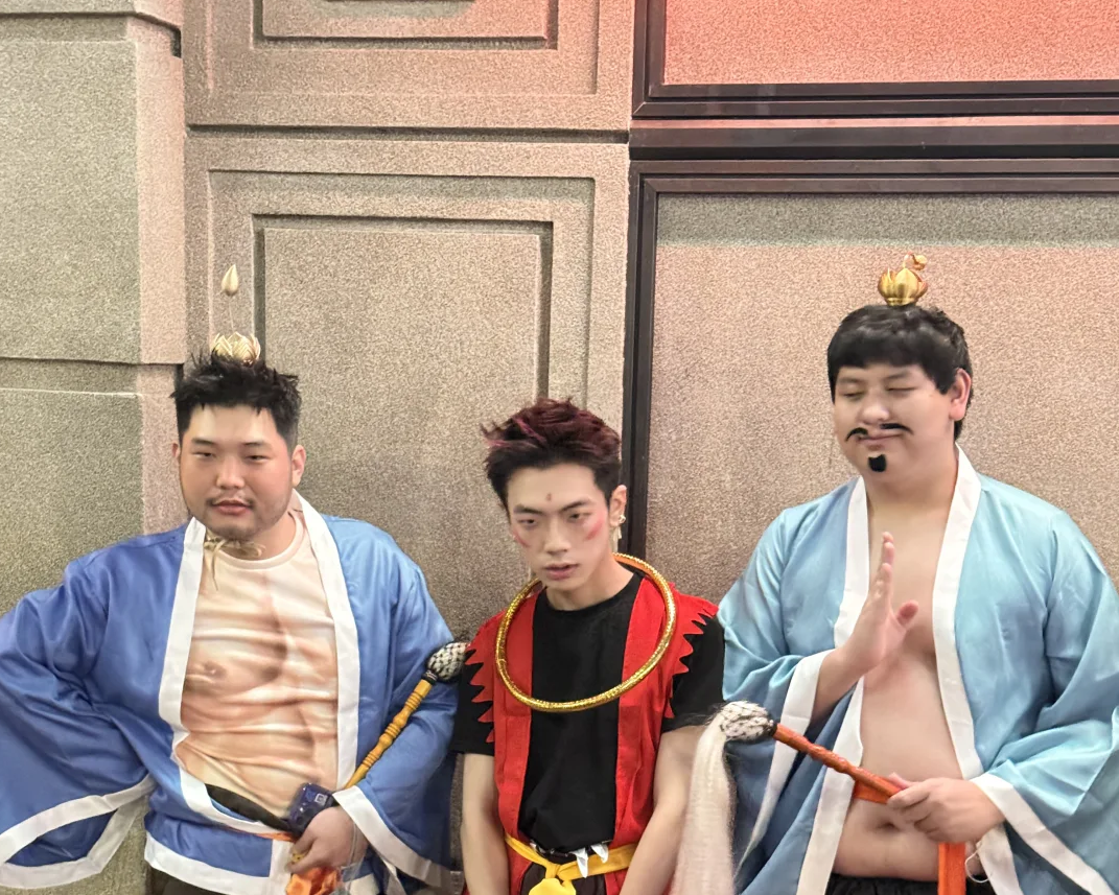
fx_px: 2087
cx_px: 559
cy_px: 715
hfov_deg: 30.0
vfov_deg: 23.9
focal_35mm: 63
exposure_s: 1/17
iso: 1250
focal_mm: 6.76
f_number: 1.78
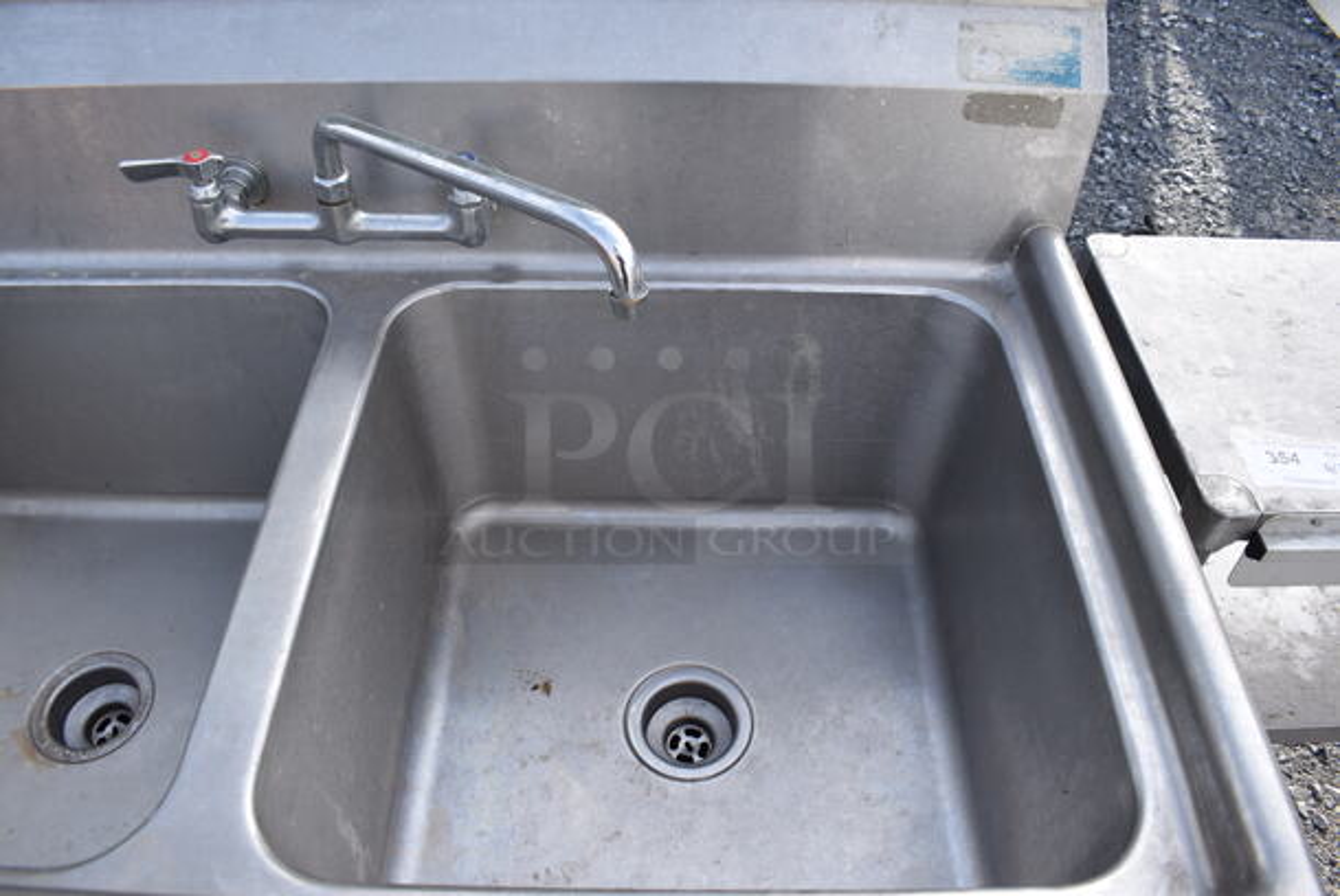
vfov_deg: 48.0
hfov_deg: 67.3
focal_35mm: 27
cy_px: 448
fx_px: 1006
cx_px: 670
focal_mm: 18
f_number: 7.1
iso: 200
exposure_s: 1/320
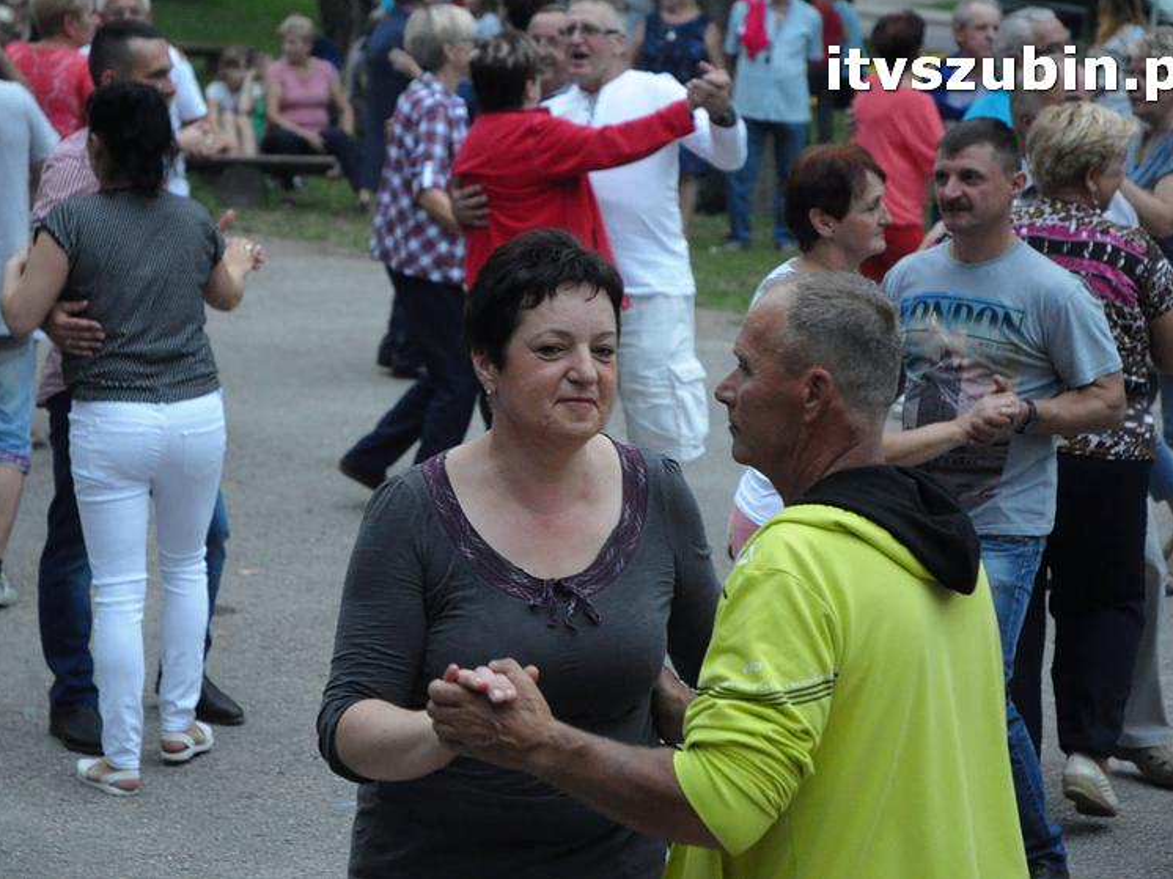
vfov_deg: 12.9
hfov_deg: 17.1
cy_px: 440
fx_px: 3896
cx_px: 586
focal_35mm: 115
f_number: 4.5
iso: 2500
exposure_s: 1/125
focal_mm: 70
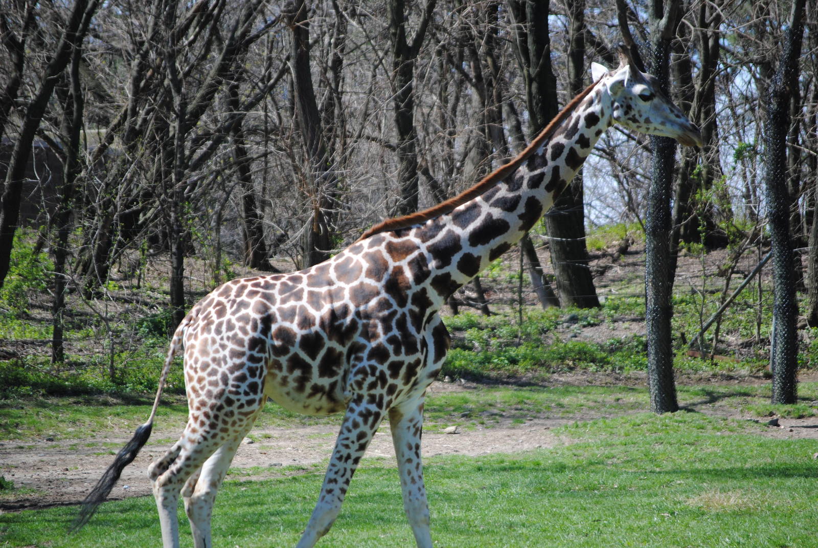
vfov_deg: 6.3
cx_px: 409
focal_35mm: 218
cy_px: 274
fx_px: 4948
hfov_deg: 9.5
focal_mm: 145
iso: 200
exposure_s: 1/500
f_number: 5
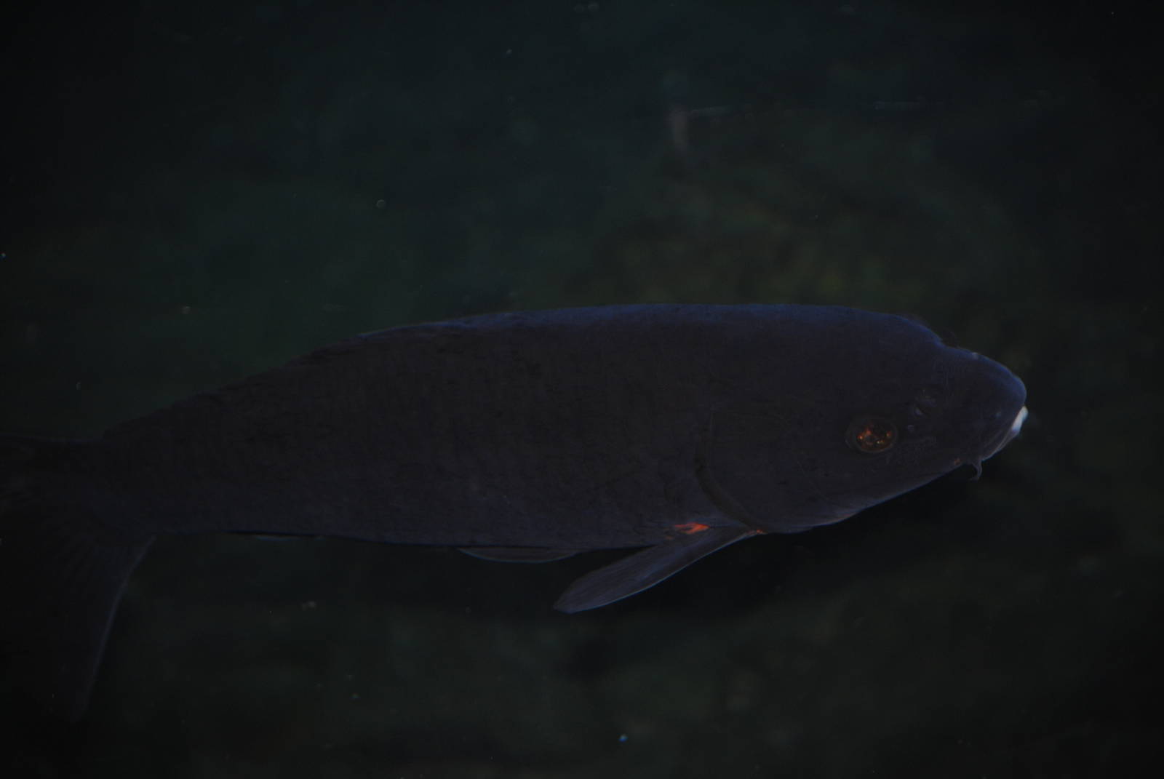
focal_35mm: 129
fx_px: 4176
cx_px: 582
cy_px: 390
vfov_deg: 10.7
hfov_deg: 15.9
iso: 200
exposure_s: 1/60
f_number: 4.2
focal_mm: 86
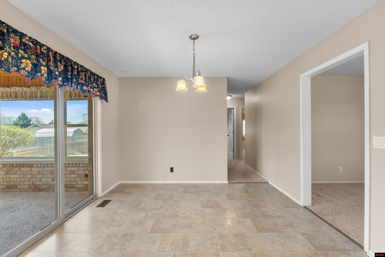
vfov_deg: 71.1
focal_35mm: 17
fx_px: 180
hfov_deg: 94.0
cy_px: 128
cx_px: 192
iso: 200
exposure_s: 1/40
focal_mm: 11.2
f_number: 9
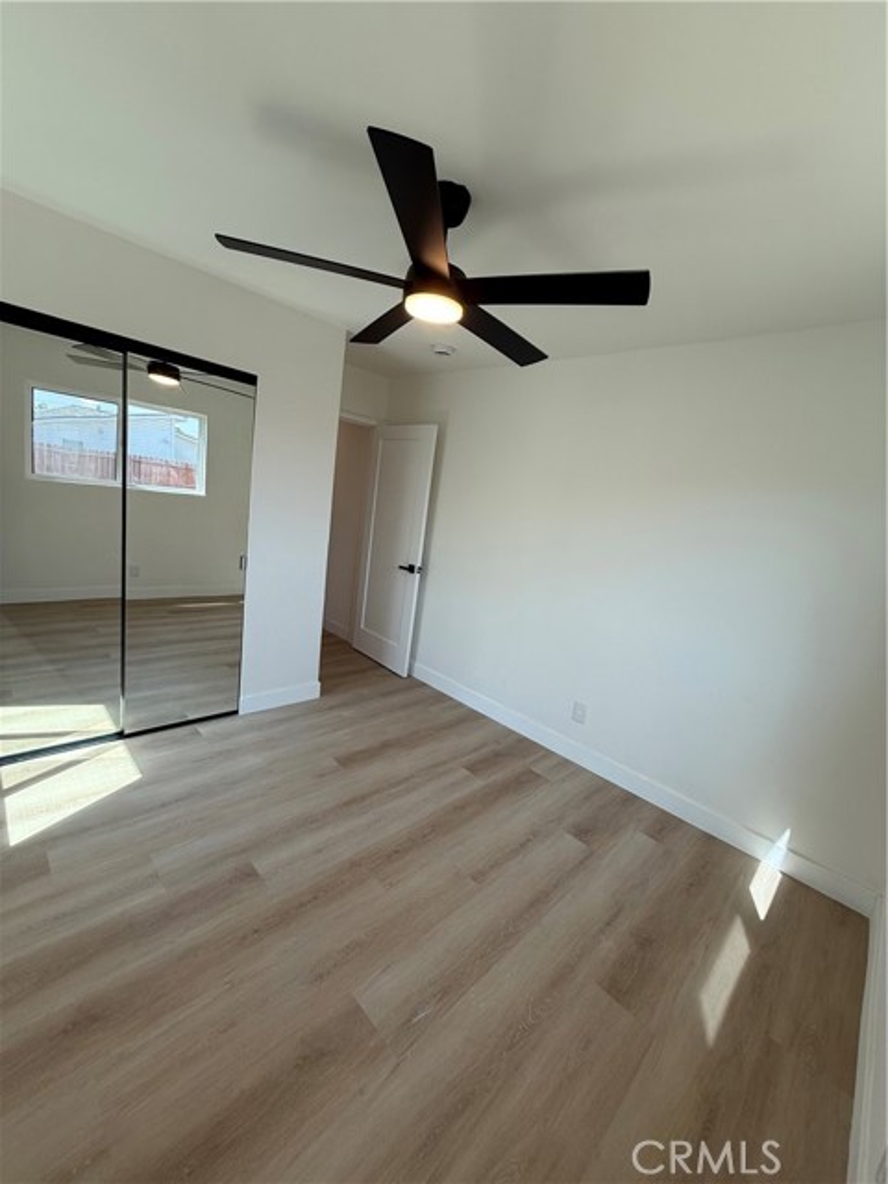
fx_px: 479
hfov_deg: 85.7
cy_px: 592
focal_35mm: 14
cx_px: 444
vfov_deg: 102.1
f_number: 2.2
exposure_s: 1/124
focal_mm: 2.22
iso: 50
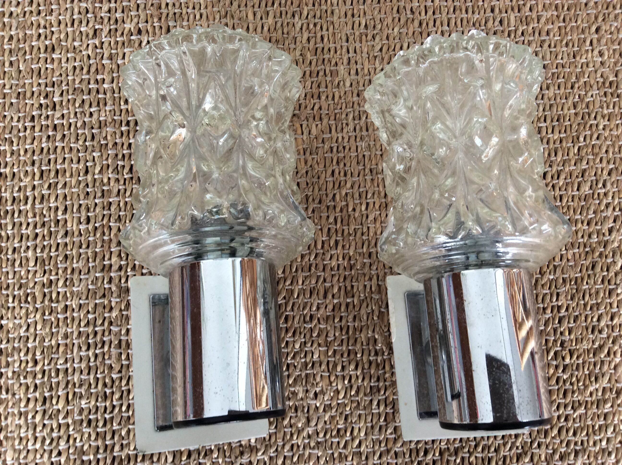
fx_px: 574
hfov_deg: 56.9
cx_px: 311
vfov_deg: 44.1
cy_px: 232
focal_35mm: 32
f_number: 2.4
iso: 80
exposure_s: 1/25
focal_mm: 3.3
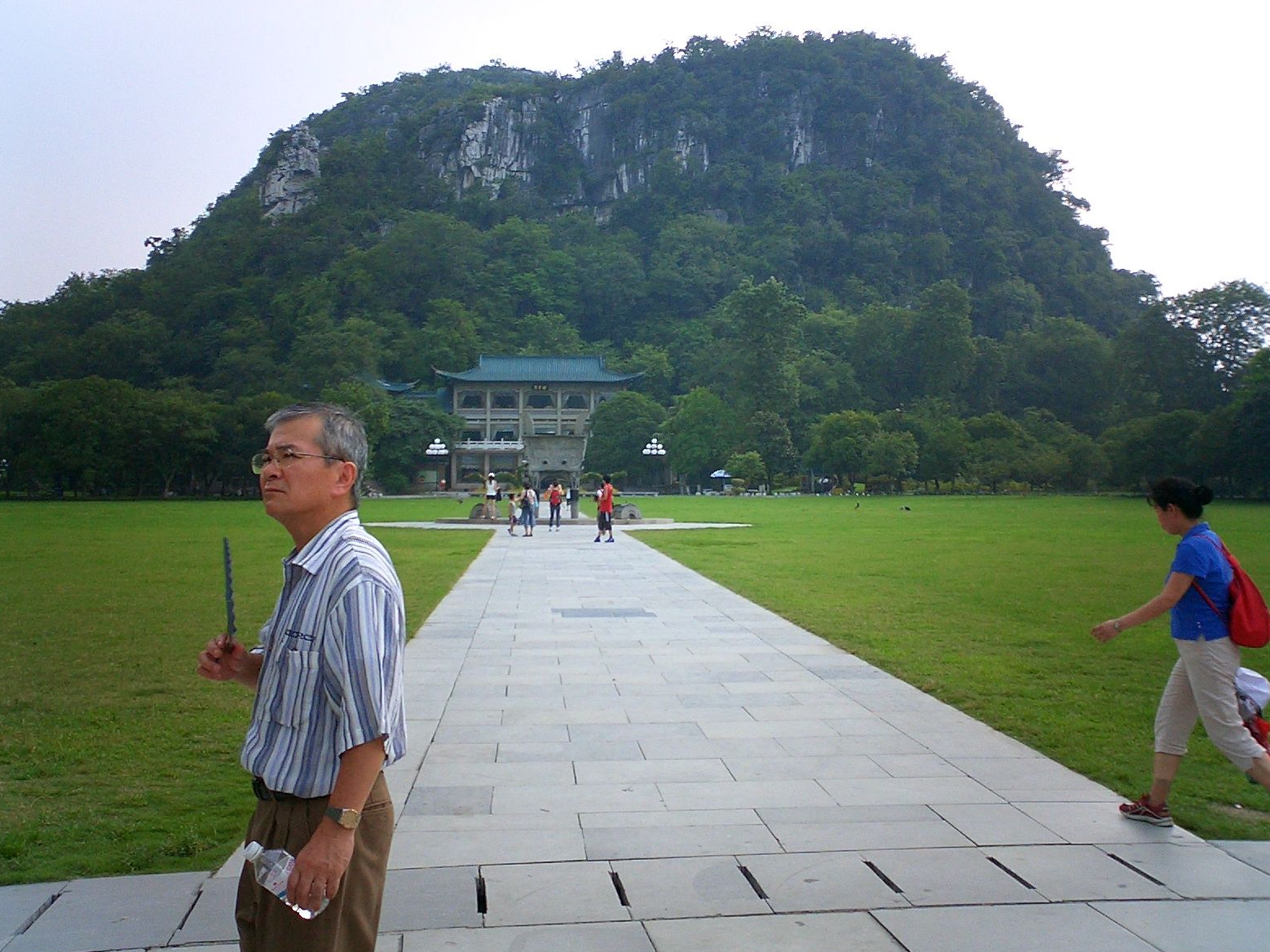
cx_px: 646
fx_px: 1394
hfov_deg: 49.0
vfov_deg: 37.7
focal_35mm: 38
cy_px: 471
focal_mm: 5.6
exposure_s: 1/400
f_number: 3.5
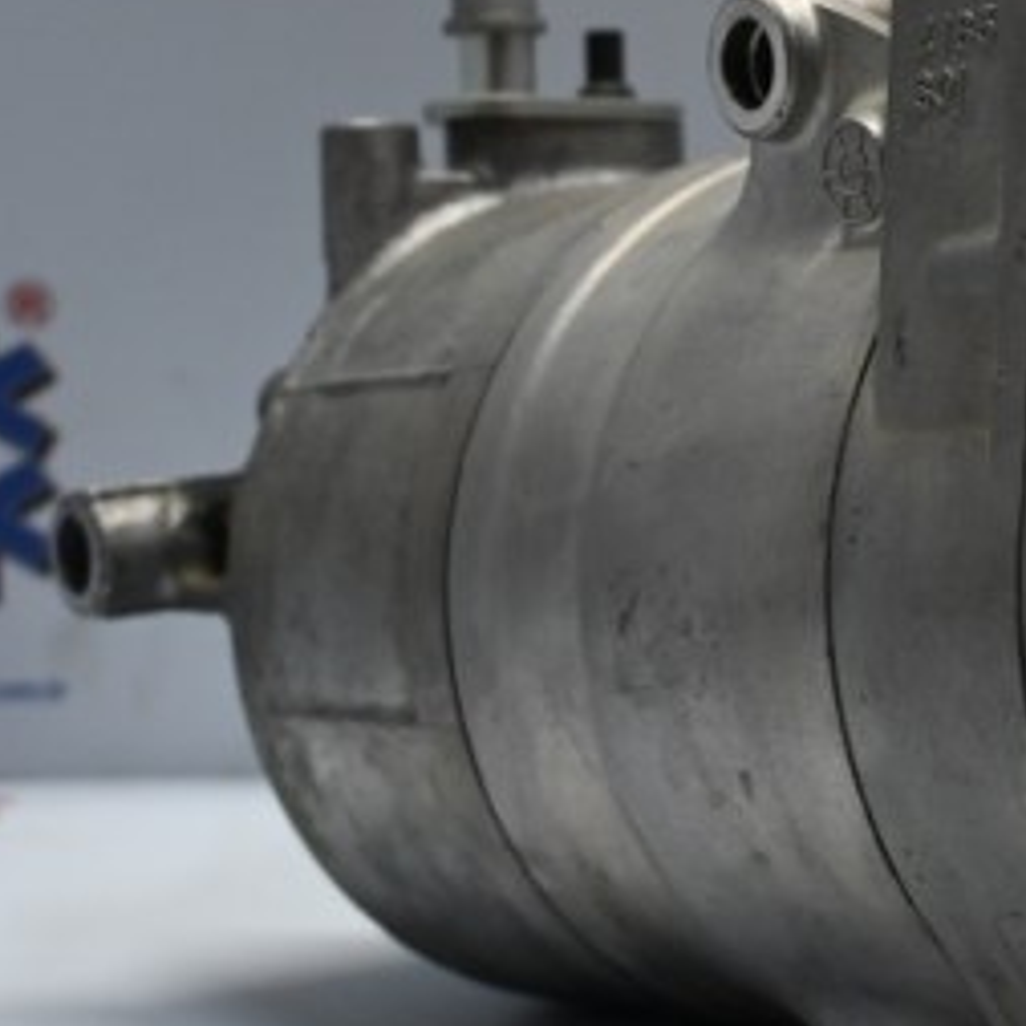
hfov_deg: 15.5
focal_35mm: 111
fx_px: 3711
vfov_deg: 15.7
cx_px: 933
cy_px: 375
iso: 900
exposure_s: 1/125
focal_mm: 27.5
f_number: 4.5
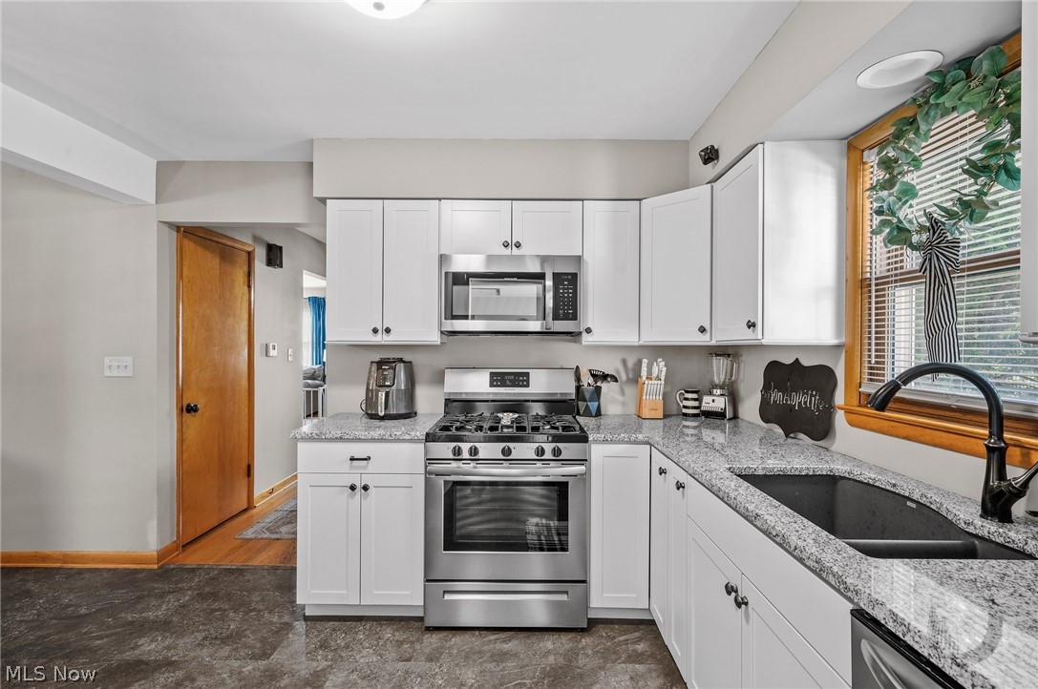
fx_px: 490
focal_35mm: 17
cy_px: 344
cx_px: 519
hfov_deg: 93.3
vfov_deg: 70.3
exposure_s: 1/2
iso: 400
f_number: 8
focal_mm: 17
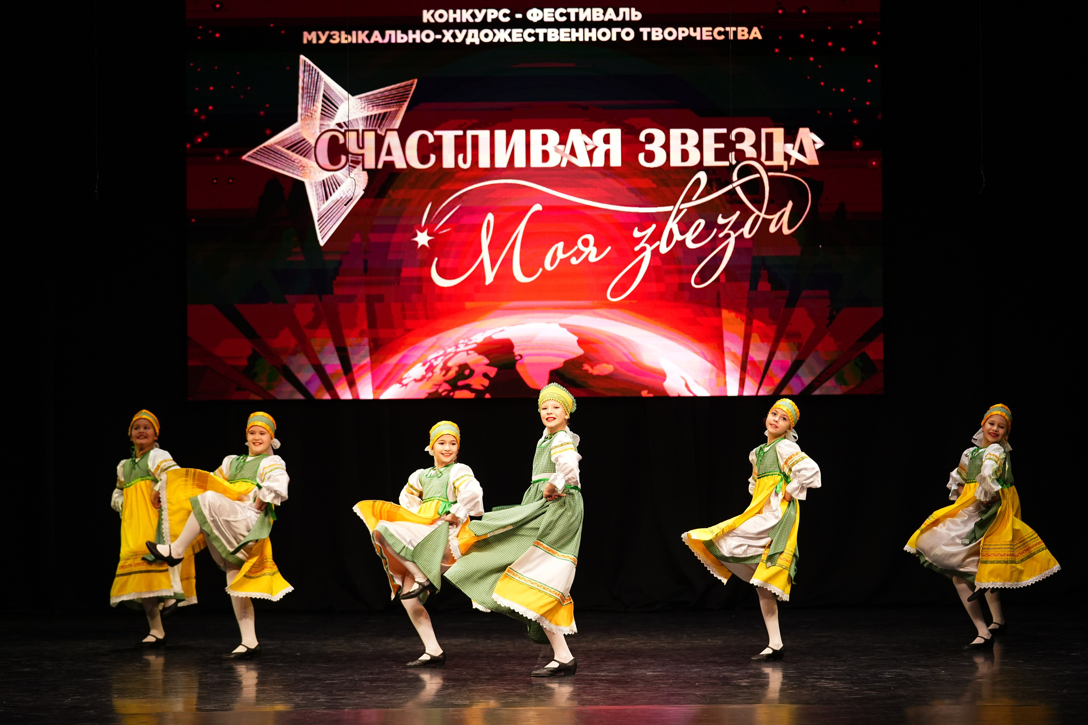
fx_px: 3173
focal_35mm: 105
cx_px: 544
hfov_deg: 19.5
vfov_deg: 13.0
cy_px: 362
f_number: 2.8
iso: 1250
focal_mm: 105
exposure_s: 1/400
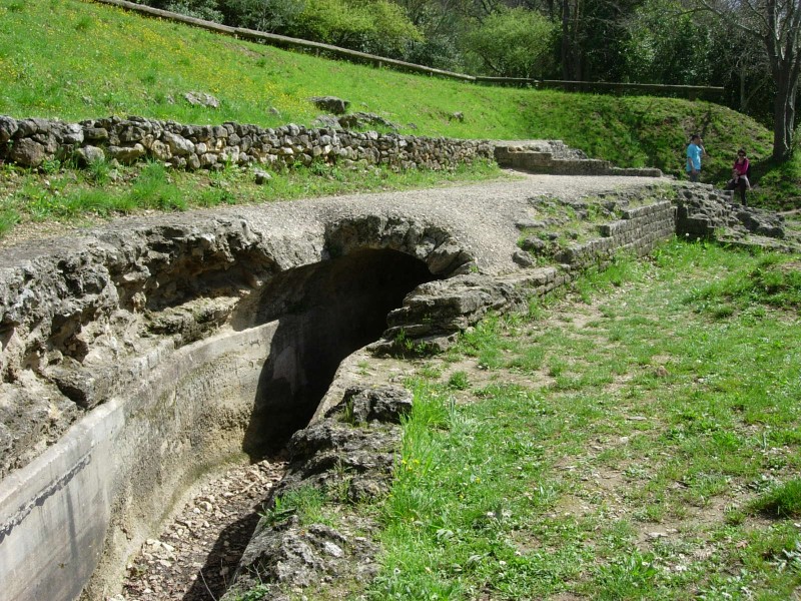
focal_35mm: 38
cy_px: 300
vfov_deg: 37.7
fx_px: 879
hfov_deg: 49.0
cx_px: 400
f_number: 4.8
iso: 64
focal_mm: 7.8
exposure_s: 1/395
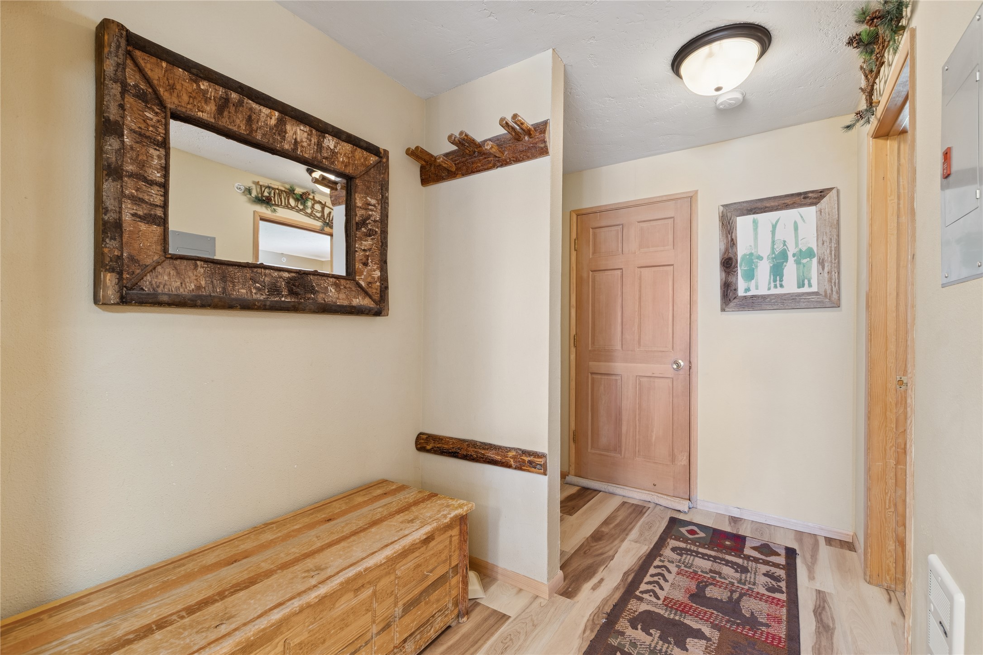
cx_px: 492
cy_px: 328
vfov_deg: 77.3
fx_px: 410
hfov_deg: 100.4
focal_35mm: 15
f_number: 6.3
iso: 100
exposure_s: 1/1.25
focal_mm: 10
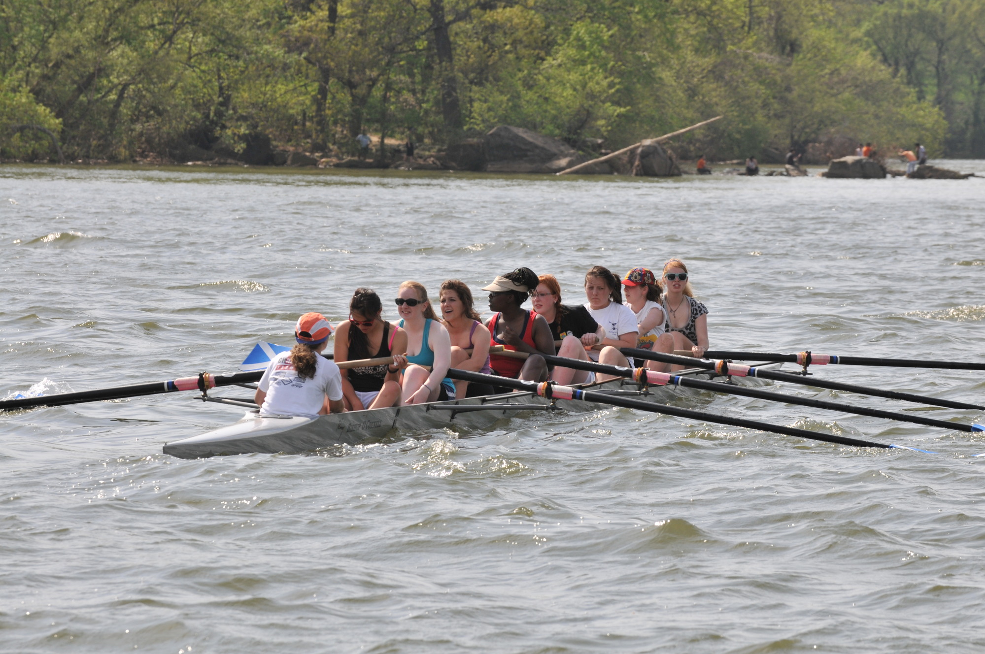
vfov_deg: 4.6
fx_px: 8199
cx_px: 492
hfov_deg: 6.9
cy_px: 327
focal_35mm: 300
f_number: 10
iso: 200
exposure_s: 1/400
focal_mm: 200
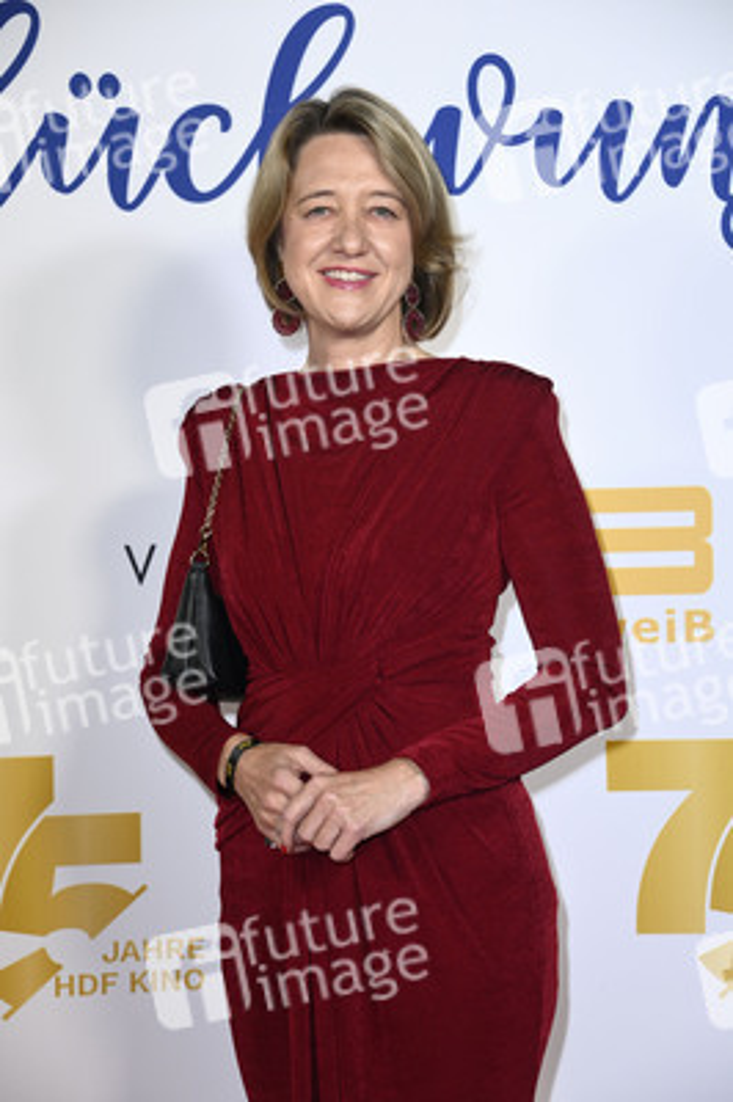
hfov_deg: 14.8
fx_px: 2814
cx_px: 366
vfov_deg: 22.2
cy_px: 551
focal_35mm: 92
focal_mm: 92
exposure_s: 1/200
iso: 640
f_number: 5.6
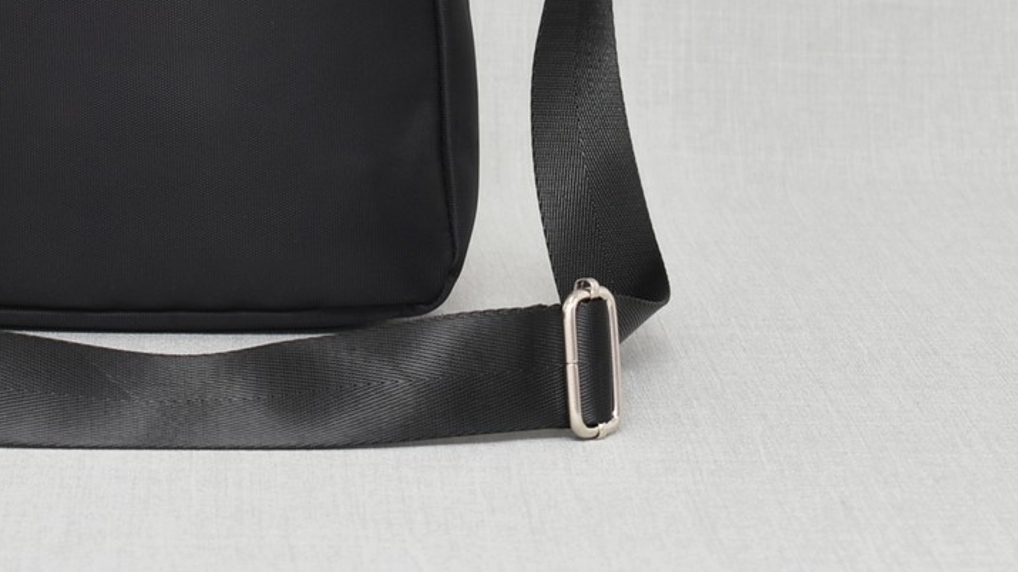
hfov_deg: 13.8
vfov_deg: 7.8
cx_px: 174
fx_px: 4182
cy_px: -21
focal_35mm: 155
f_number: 5.6
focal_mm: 55
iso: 100
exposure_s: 1/60
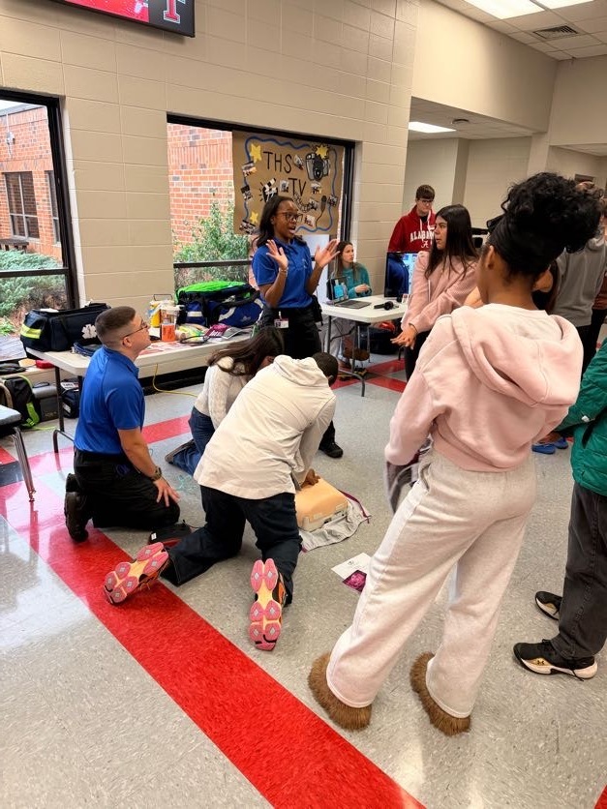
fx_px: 561
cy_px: 404
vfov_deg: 71.6
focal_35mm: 24
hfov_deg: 56.8
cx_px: 304
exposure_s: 1/60
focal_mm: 6.76
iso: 125
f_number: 1.78
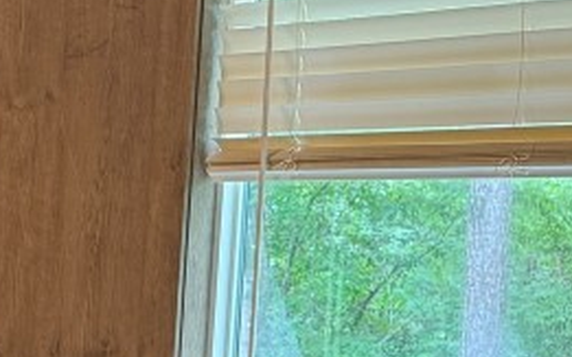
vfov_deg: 12.9
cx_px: -419
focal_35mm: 100
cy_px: 385
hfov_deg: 17.4
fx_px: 1559
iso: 200
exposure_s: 1/60
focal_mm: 6.76
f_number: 1.78
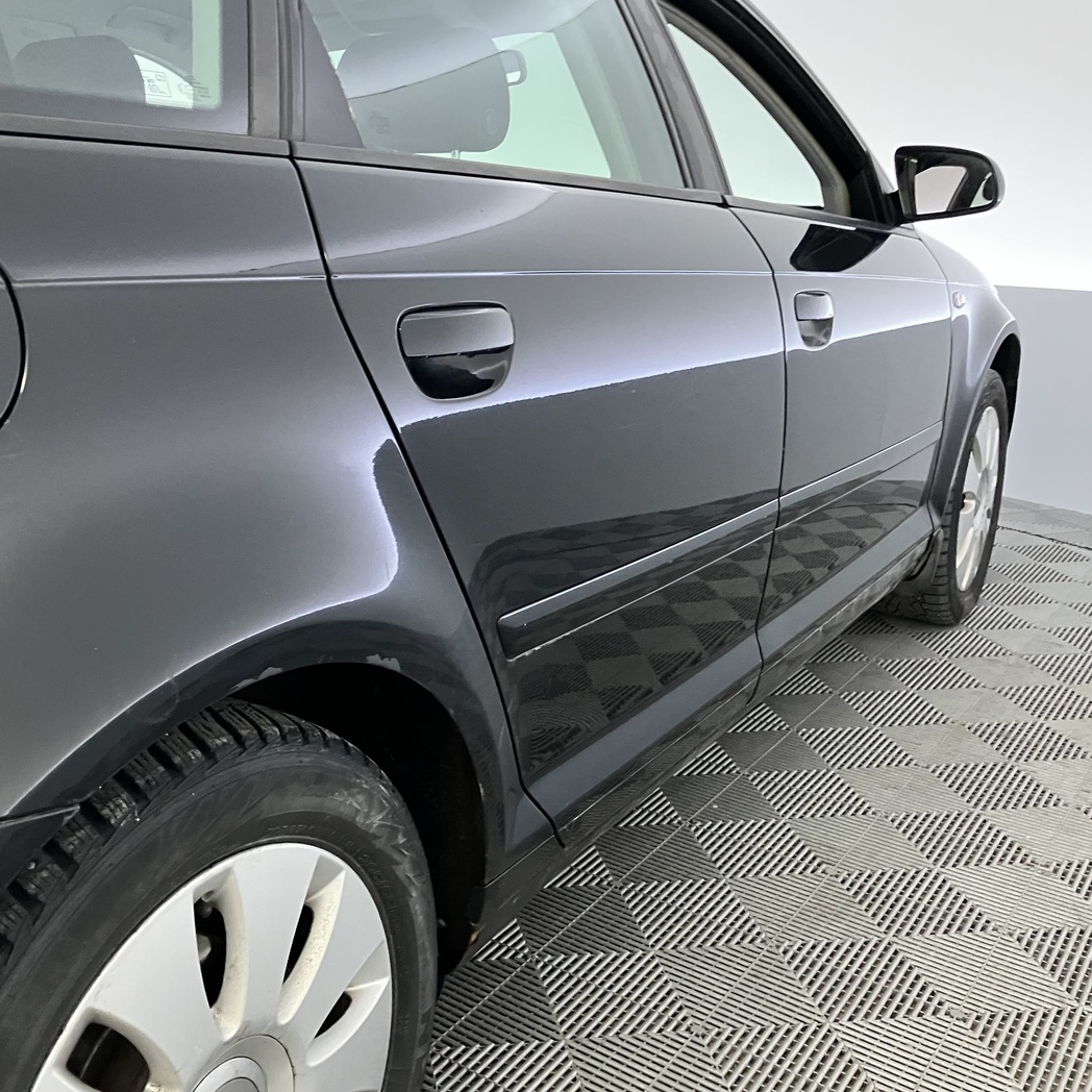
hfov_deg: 47.8
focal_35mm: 34
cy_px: 541
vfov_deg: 48.4
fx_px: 1213
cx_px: 380
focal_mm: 3.99
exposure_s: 1/30
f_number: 1.8
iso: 400
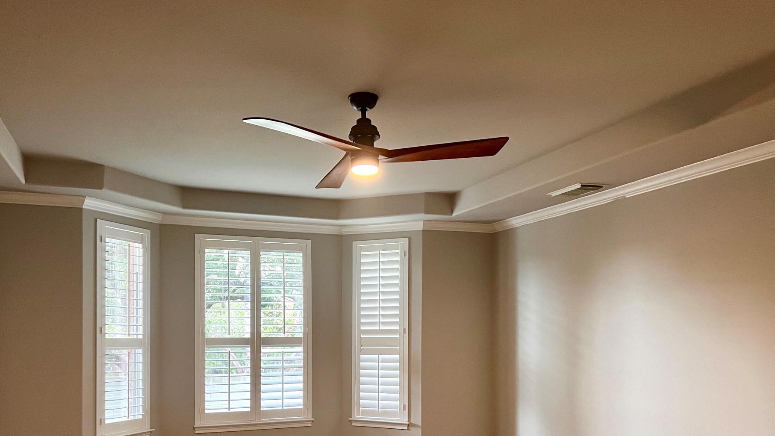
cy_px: 318
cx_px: 370
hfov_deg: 61.0
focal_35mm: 32
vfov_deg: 36.0
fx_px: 658
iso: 250
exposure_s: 1/60
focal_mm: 5.7
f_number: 1.5
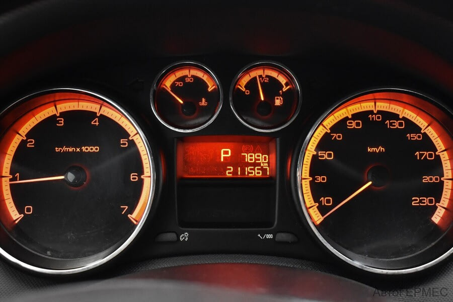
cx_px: 226
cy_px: 151
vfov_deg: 28.1
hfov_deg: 41.1
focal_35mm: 48
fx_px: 604
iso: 6400
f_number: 4.5
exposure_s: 1/50
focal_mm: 32
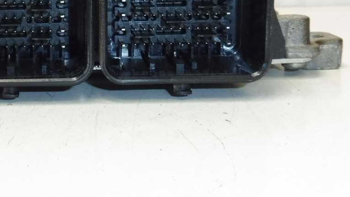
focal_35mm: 70
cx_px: 29
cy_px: 28
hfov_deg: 28.9
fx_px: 650
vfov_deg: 17.0
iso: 200
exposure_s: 1/80
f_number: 3.5
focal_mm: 4.3
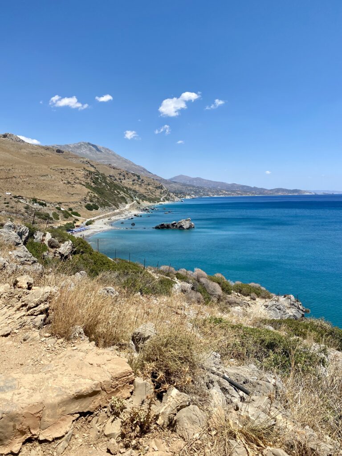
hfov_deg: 53.1
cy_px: 228
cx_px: 171
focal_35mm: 26
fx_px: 343
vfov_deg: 67.3
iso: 32
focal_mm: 4.25
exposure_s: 1/3731
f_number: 1.8
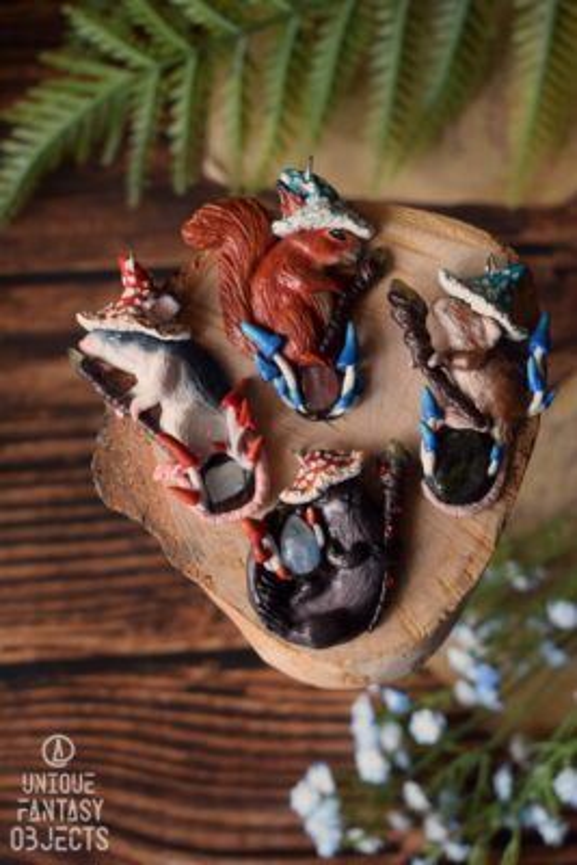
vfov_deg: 35.0
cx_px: 288
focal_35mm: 57
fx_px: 1369
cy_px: 432
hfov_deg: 23.8
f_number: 5.6
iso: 400
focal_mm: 38
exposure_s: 1/125
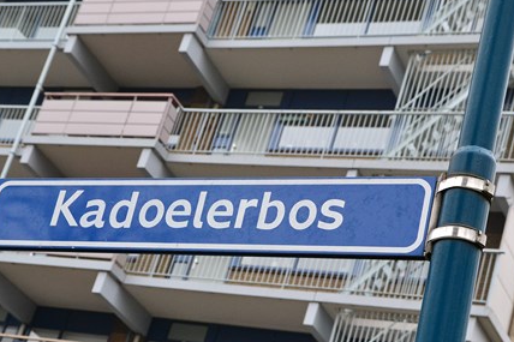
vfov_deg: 13.5
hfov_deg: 20.2
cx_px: 217
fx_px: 1441
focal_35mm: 101
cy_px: 217
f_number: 11
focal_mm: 48
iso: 1600
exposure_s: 1/400
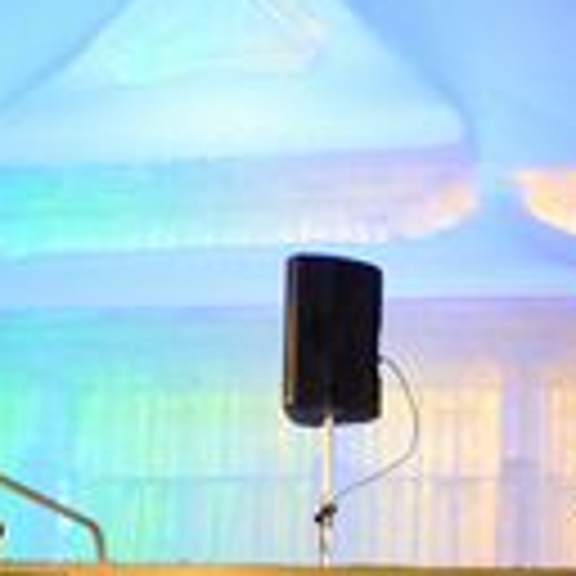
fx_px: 2429
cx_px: 108
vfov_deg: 13.4
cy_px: 45
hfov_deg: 13.5
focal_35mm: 129
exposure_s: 1/25
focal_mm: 26
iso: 400
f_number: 5
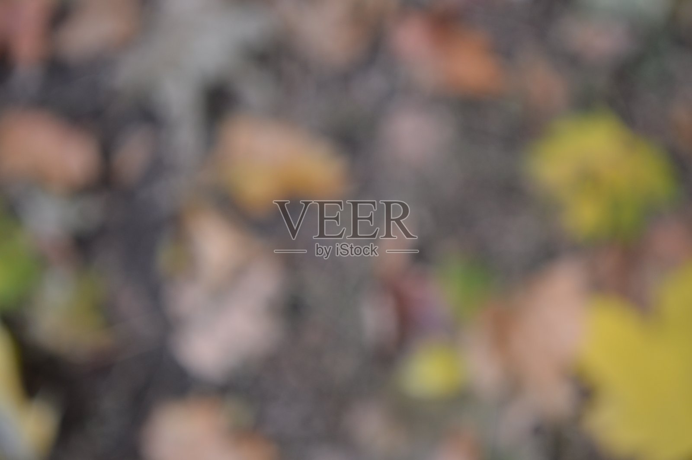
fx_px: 1383
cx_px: 346
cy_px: 230
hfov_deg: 28.1
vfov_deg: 18.9
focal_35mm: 72
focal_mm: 48
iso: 320
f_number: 5.6
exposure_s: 1/125
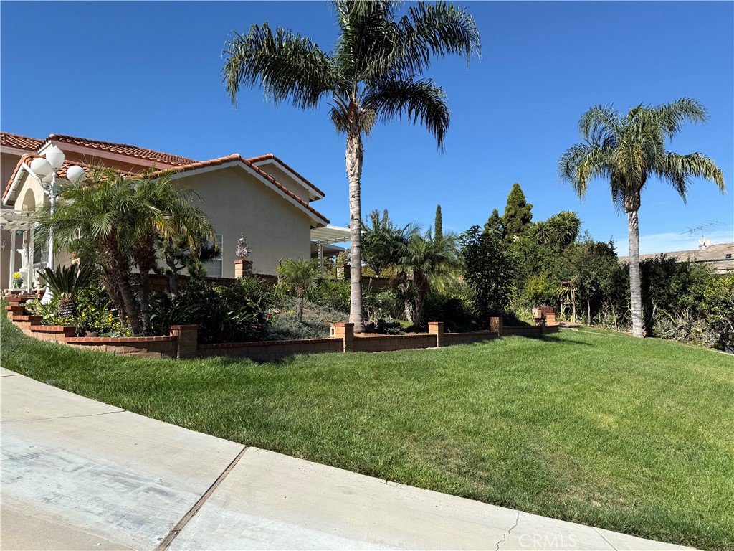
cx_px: 367
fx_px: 509
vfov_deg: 56.8
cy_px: 276
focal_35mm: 24
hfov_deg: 71.6
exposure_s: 1/3953
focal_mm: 6.76
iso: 80
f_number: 1.78
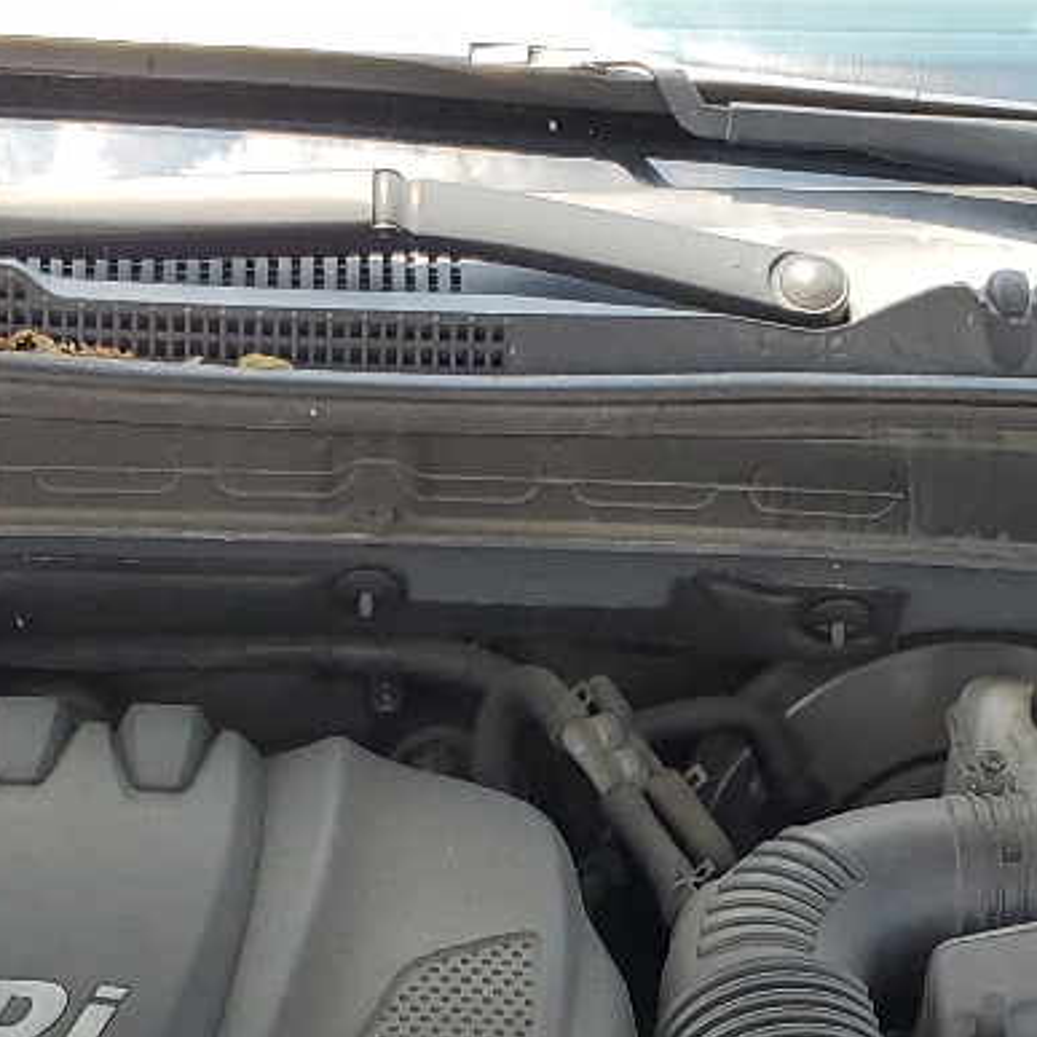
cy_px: 1383
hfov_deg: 18.3
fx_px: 3220
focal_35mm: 95
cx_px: 397
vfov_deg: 17.1
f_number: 1.5
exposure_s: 1/556
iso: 50
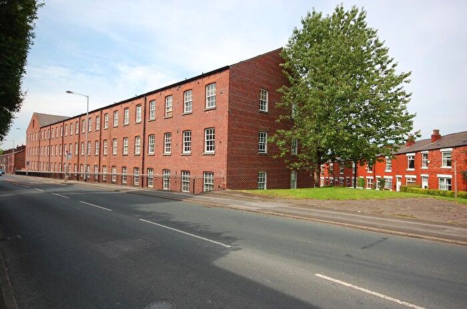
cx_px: 234
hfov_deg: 81.3
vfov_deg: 59.3
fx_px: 272
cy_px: 154
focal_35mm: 21
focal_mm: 14
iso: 200
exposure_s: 1/250
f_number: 8
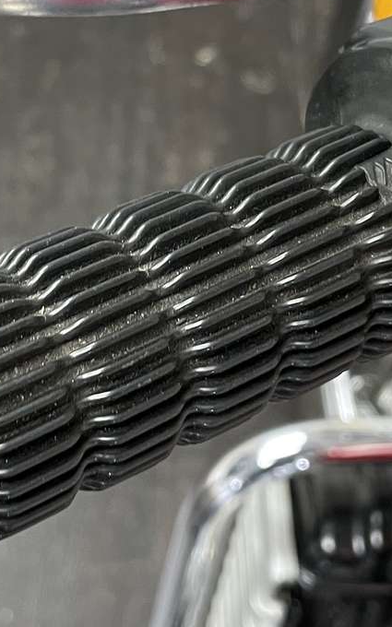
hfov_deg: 16.1
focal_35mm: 81
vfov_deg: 25.2
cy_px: 160
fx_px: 1385
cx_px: 172
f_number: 1.6
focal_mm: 4.2
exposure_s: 1/50
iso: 200
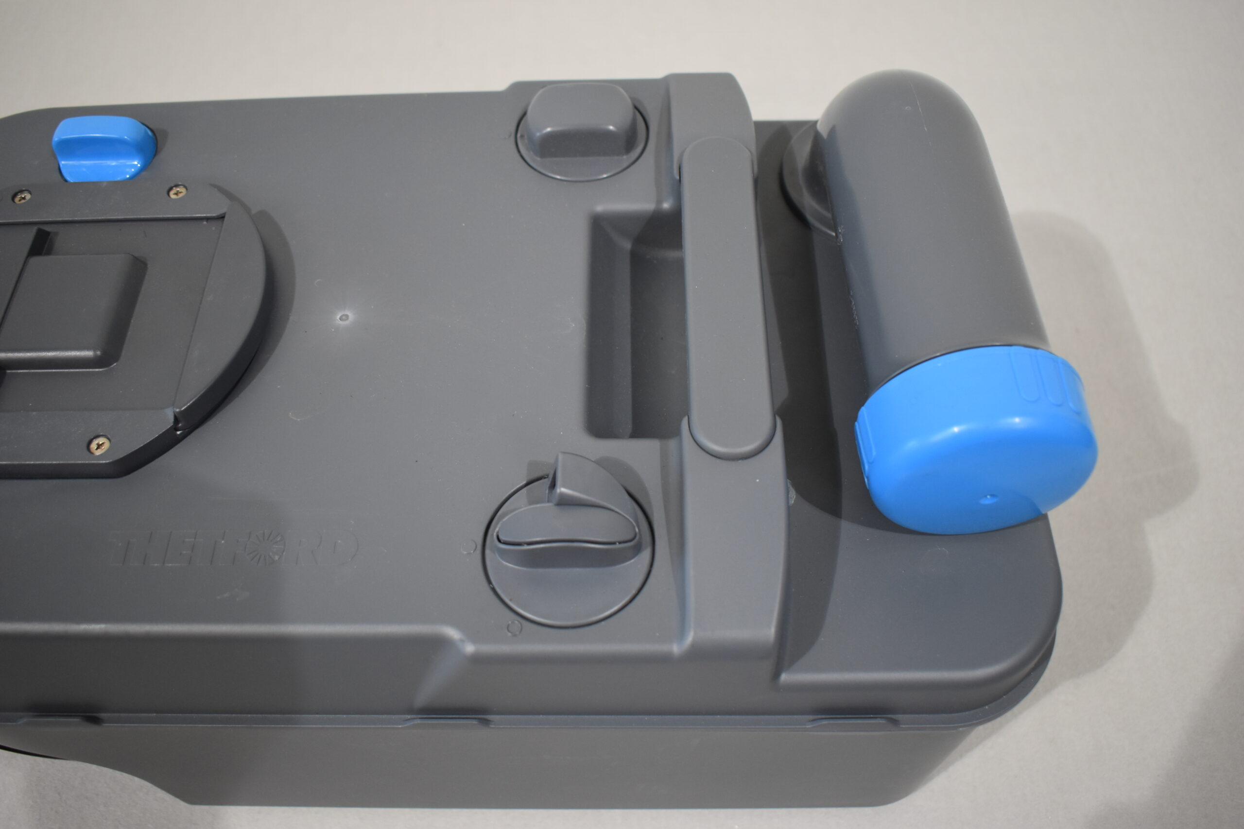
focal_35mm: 33
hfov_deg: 57.2
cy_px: 414
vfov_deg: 40.0
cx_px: 622
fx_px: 1140
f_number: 3.8
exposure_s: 1/200
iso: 800
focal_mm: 22
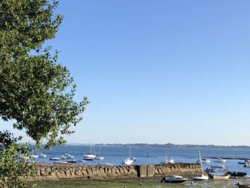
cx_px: 33
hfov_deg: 28.4
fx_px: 477
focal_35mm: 66
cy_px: 164
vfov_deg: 21.8
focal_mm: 3.99
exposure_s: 1/1116
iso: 20
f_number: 1.8
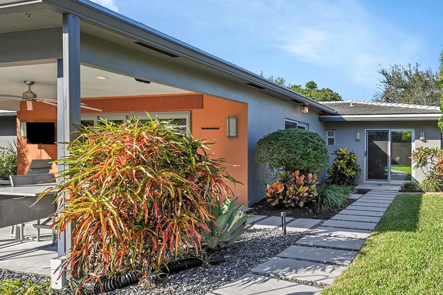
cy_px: 166
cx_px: 330
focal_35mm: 24
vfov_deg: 53.0
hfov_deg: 69.1
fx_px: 295
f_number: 8
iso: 64
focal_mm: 14
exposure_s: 1/30
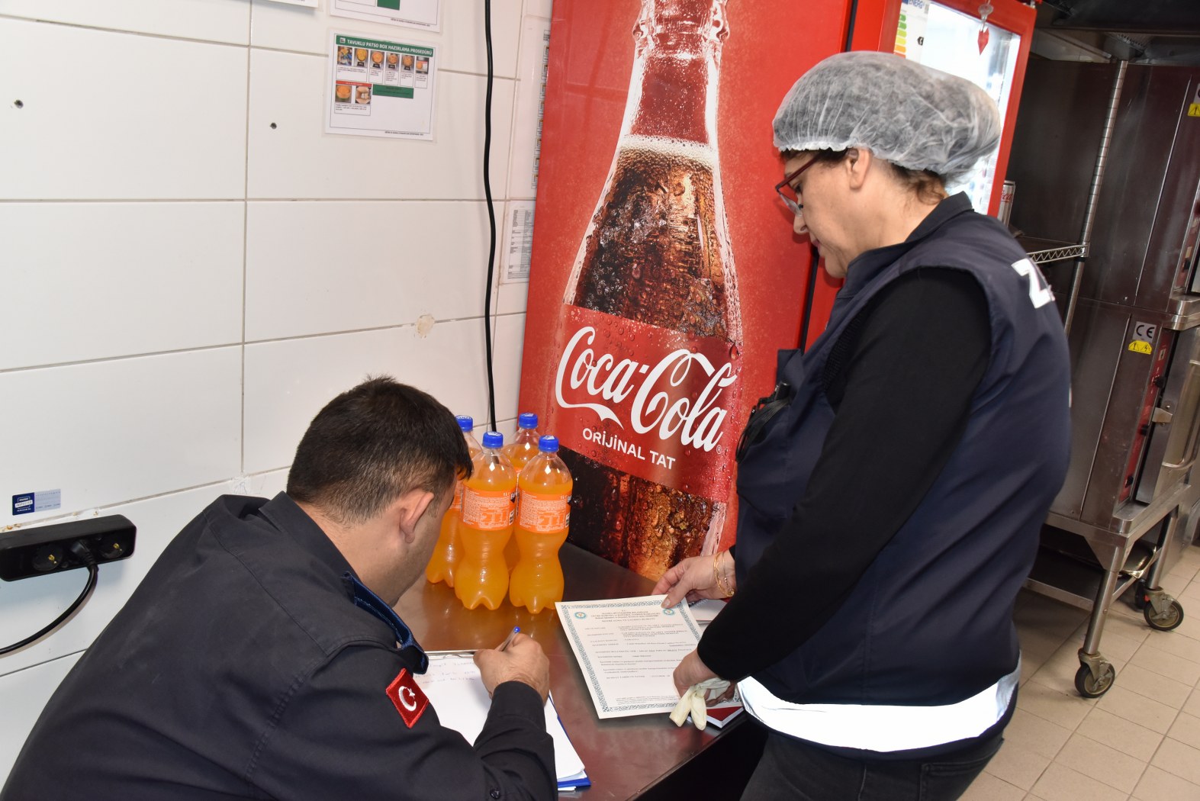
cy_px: 400
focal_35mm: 32
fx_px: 1067
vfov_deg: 41.1
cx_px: 600
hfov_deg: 58.7
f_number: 7.1
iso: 3200
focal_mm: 32
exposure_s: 1/100
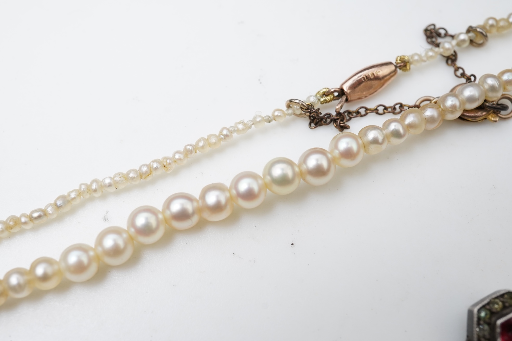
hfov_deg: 43.6
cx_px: 256
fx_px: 640
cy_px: 170
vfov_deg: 29.9
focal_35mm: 45
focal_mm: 30
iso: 500
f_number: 16
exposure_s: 1/125
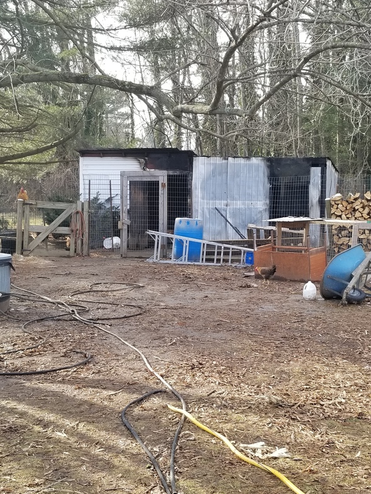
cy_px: 247
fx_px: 372
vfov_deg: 67.3
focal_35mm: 26
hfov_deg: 53.1
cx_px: 186
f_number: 1.7
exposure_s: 1/340
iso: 50
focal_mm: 4.25
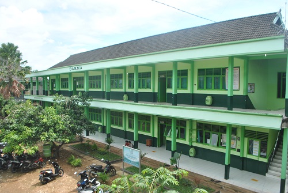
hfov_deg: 67.3
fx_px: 216
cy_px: 96
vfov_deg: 48.1
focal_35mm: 27
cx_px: 144
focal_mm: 18
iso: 100
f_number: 7.1
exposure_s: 1/200
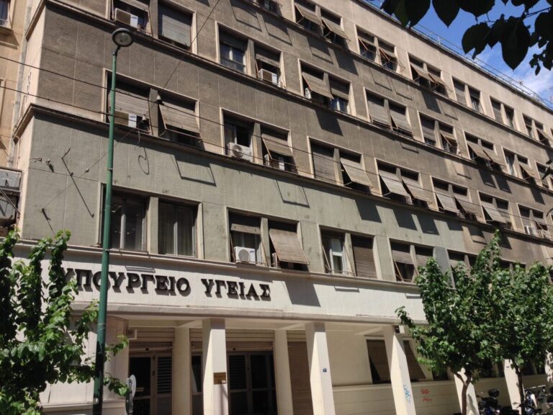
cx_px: 276
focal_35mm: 33
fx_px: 527
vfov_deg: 42.9
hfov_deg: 55.4
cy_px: 208
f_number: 2.4
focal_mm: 4.12
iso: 50
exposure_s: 1/1323
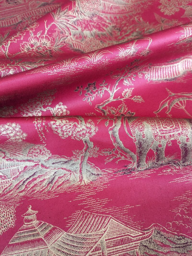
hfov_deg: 51.3
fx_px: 200
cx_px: 96
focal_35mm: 27
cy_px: 128
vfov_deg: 65.3
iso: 79
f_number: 1.73
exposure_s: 1/120
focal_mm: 4.38
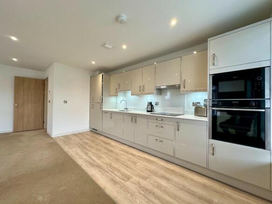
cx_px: 136
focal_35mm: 14
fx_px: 110
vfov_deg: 85.7
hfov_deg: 102.1
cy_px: 102
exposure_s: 1/100
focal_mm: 2.22
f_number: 2.2
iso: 160
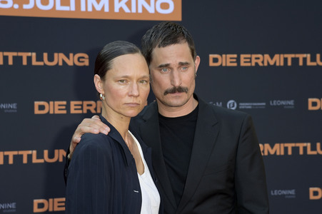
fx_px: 1073
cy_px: 107
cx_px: 161
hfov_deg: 17.1
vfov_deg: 11.4
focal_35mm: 120
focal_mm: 120
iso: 640
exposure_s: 1/160
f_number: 8
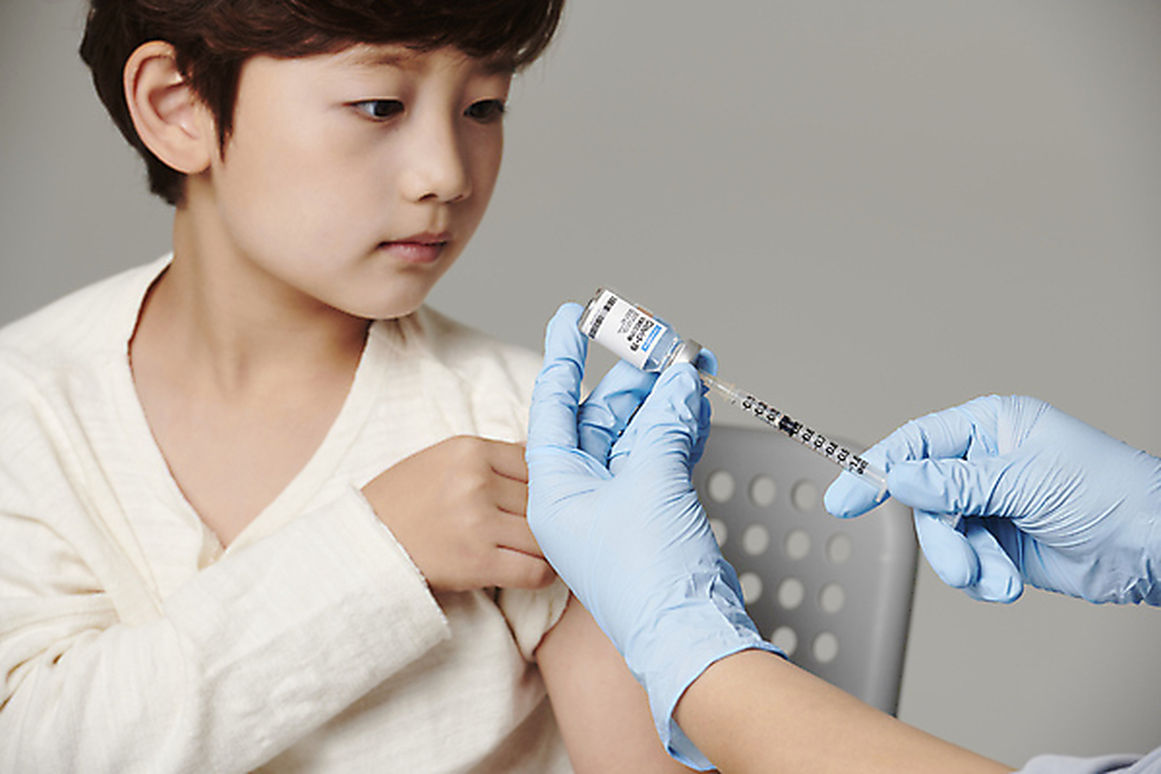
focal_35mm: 200
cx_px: 580
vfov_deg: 6.9
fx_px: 6449
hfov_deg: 10.3
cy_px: 387
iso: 100
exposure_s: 1/125
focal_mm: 200
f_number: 8
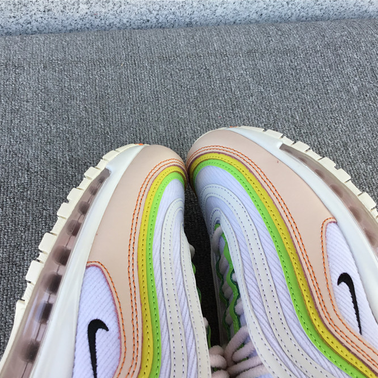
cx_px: 165
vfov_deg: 44.9
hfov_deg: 44.8
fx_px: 457
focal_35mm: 37
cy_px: 191
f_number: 2.4
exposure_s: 1/169
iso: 25
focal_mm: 3.3
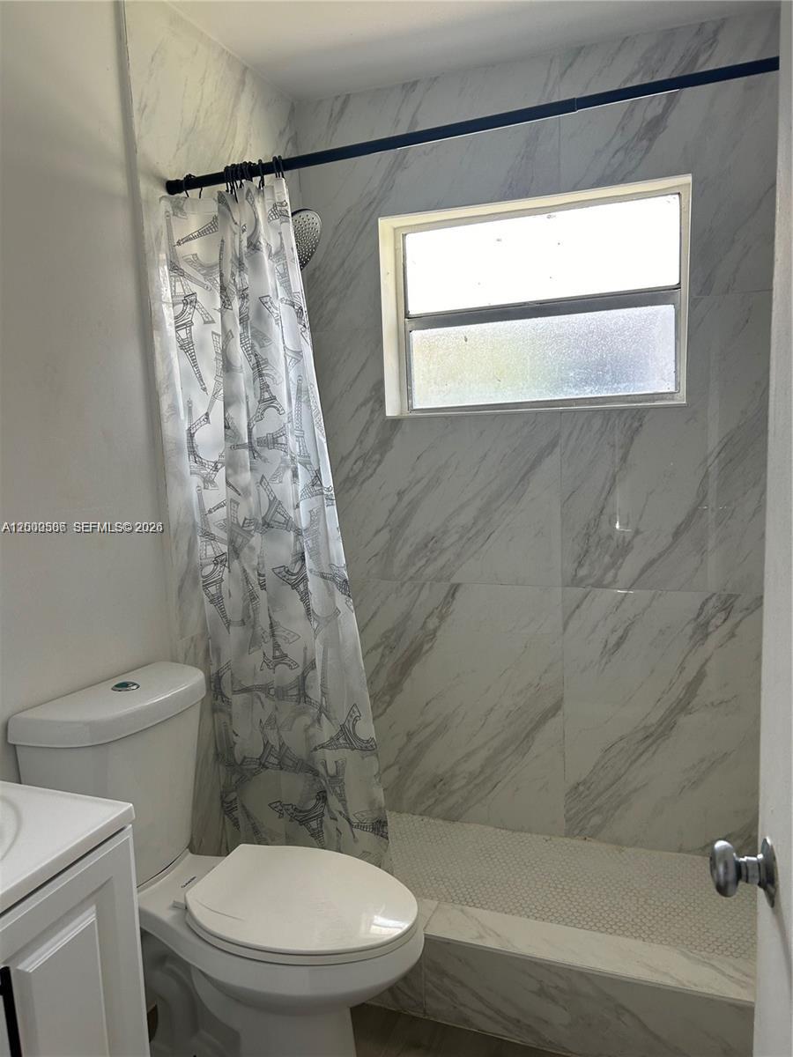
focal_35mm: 26
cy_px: 528
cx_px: 396
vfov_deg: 67.3
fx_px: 794
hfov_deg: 53.1
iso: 64
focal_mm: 5.7
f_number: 1.5
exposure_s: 1/121
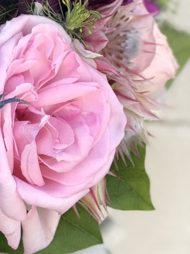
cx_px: -111
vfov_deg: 10.9
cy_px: 213
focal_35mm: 181
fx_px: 1325
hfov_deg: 8.0
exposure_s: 1/120
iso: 25
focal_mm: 6.6
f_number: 2.8
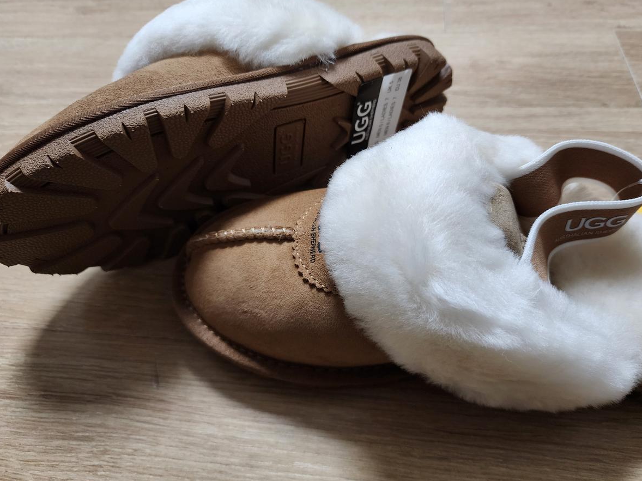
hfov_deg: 69.4
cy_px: 221
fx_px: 464
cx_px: 338
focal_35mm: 25
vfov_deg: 54.8
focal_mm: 6.4
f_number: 1.8
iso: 320
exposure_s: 1/120
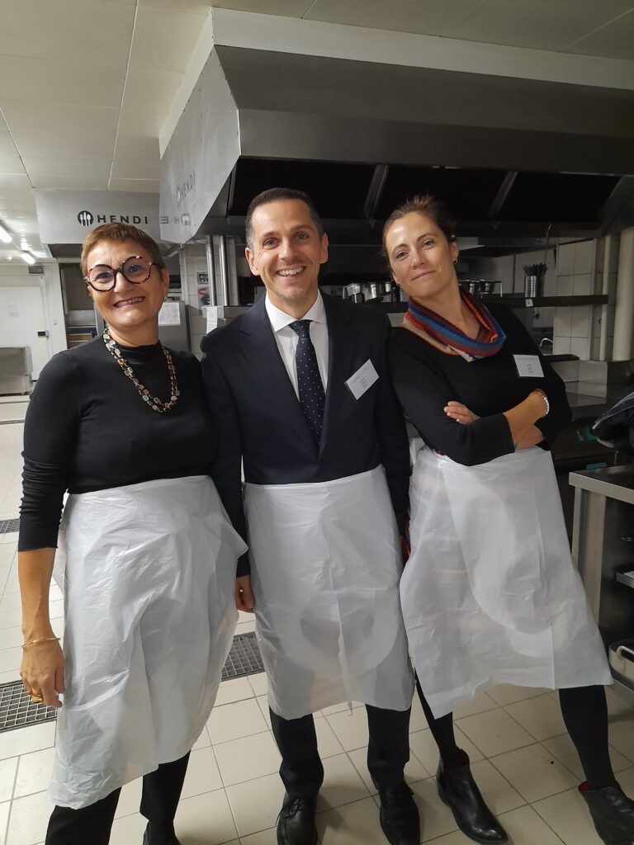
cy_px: 422
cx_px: 317
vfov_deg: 69.4
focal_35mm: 25
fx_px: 611
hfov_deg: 54.9
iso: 250
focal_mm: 4.6
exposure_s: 1/50
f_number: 2
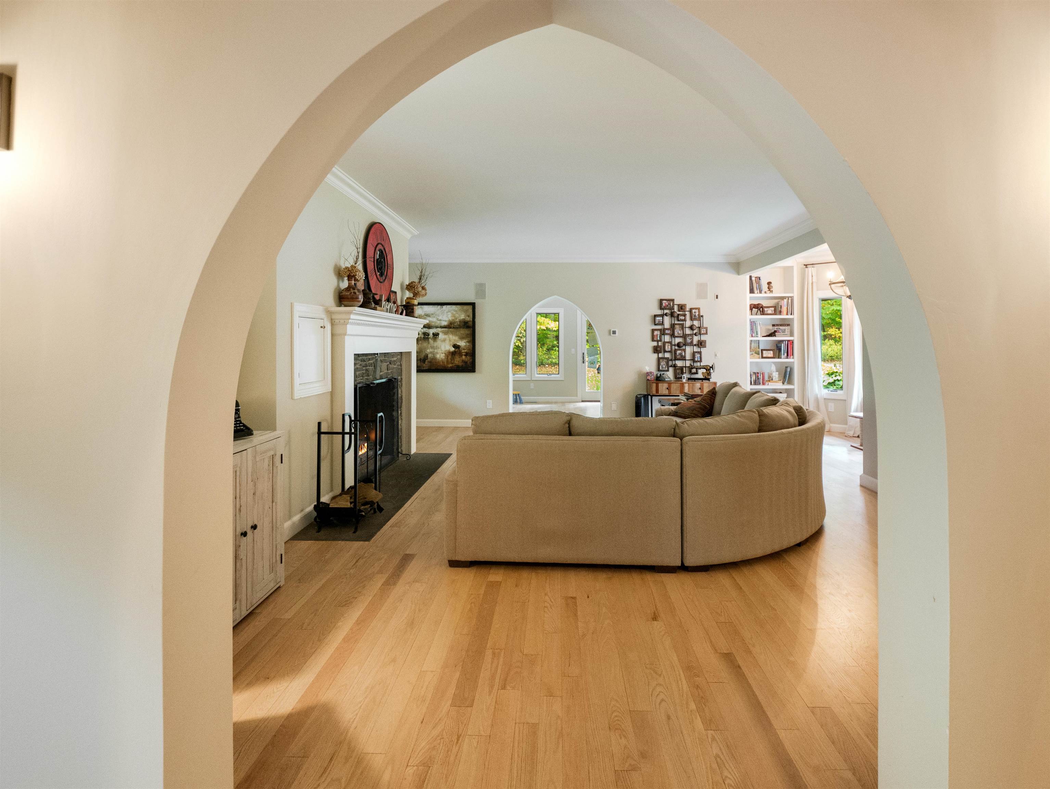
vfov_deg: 78.2
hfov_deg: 94.5
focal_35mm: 16
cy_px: 394
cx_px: 525
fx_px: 486
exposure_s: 1/40
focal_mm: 8
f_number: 2.8
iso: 3200
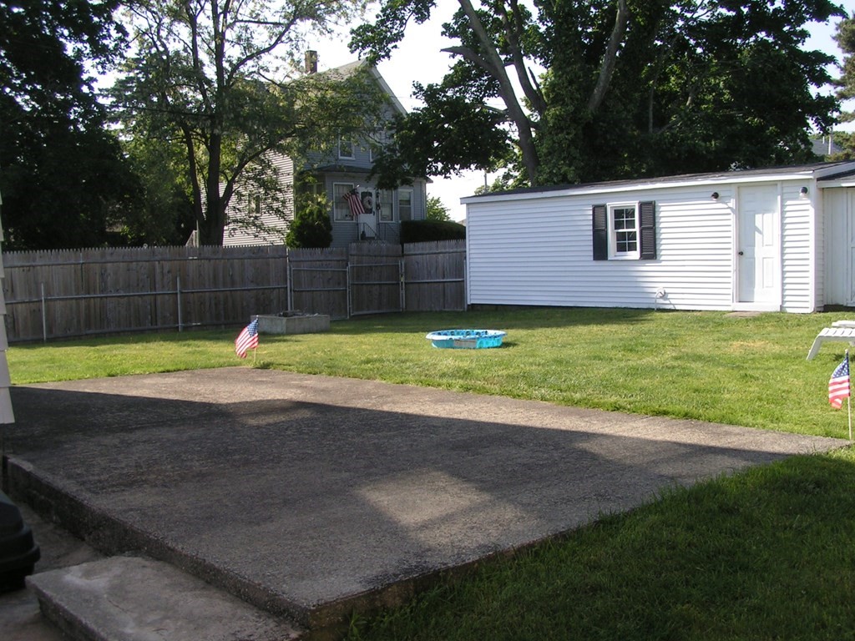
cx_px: 428
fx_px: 939
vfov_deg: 37.7
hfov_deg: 49.0
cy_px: 320
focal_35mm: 38
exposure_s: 1/200
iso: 50
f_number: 5.6
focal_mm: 5.8
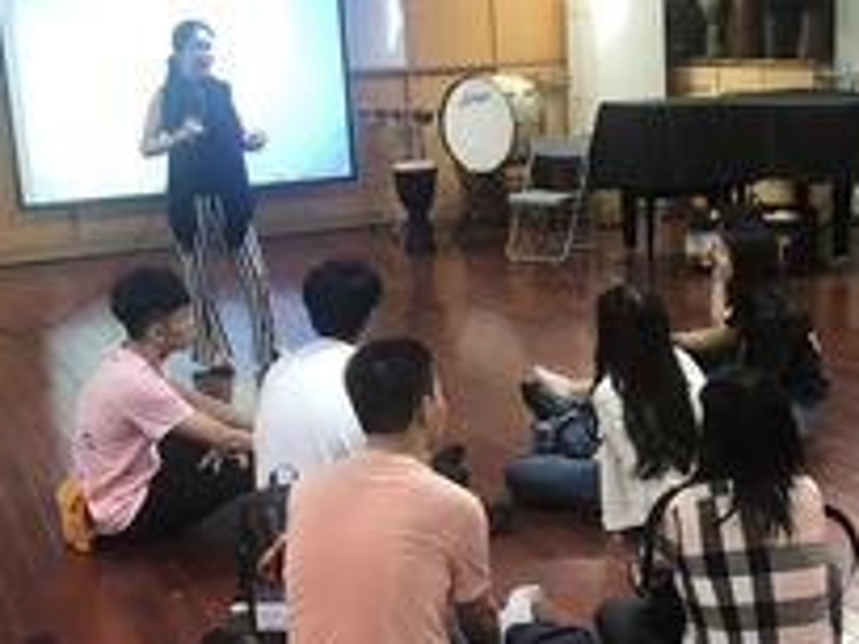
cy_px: 354
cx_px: 539
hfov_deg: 34.7
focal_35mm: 55
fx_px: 1365
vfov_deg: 26.5
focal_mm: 4
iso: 50
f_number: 1.8
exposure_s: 1/15
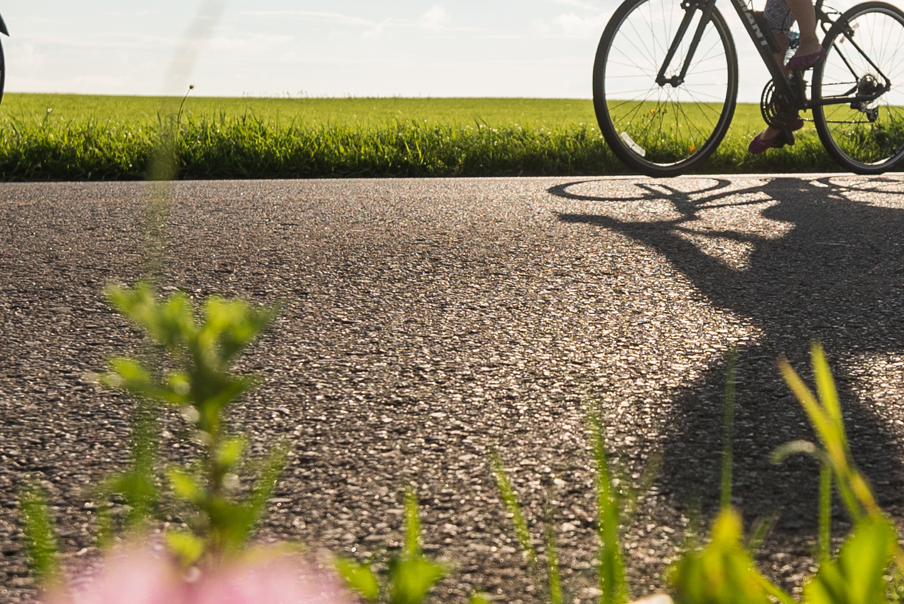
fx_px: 1658
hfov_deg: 29.8
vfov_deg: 20.6
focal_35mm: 66
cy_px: 212
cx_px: 715
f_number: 4
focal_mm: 16
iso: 100
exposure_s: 1/2500
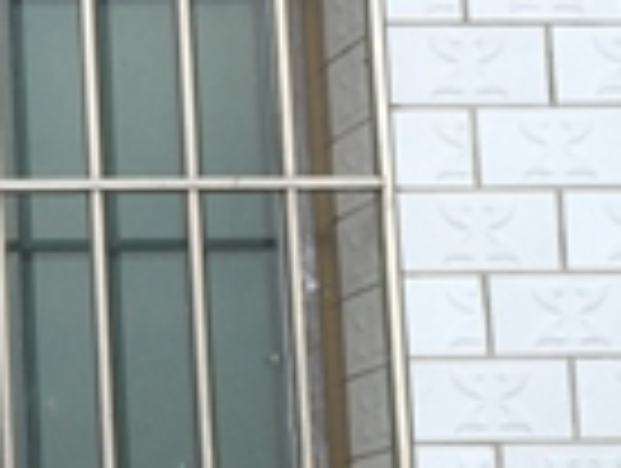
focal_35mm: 105
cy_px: 155
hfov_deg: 17.3
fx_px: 1887
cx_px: -234
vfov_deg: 14.1
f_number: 2.2
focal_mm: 4.15
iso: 32
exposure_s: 1/159
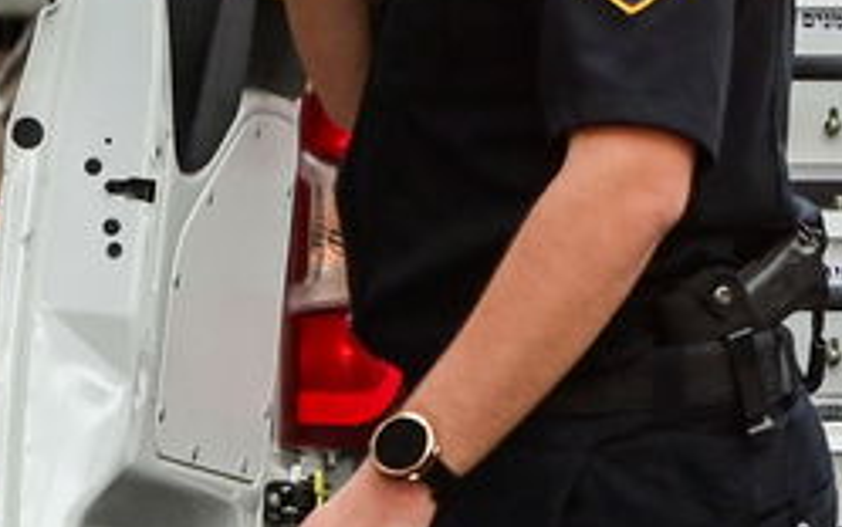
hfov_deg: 2.5
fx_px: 19036
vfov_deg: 1.6
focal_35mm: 829
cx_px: 1505
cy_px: 441
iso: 1600
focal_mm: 145
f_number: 13
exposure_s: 1/200
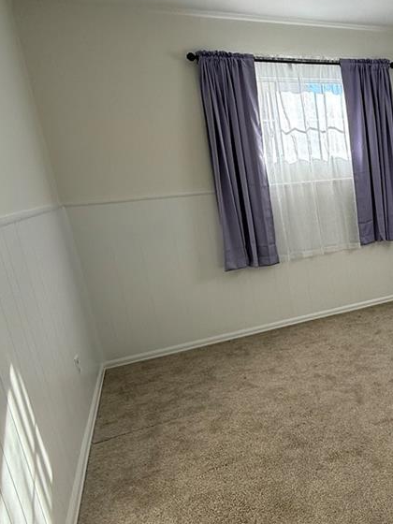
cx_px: 404
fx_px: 454
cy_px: 277
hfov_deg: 40.3
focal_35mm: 30
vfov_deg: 59.9
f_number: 2.2
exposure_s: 1/201
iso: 64
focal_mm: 2.22
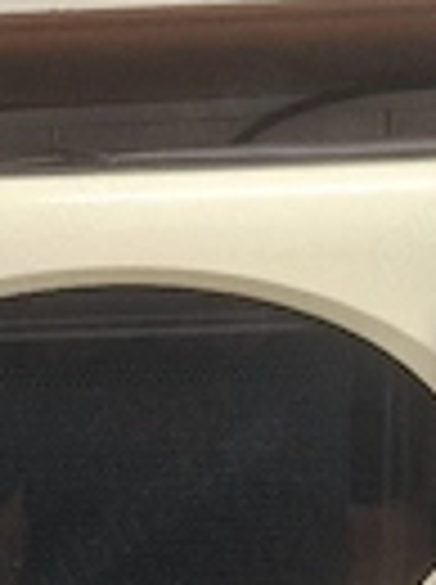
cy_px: 562
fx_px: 1196
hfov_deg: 20.6
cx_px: 189
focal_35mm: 71
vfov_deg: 26.2
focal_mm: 5.54
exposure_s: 1/50
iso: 250
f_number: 1.8
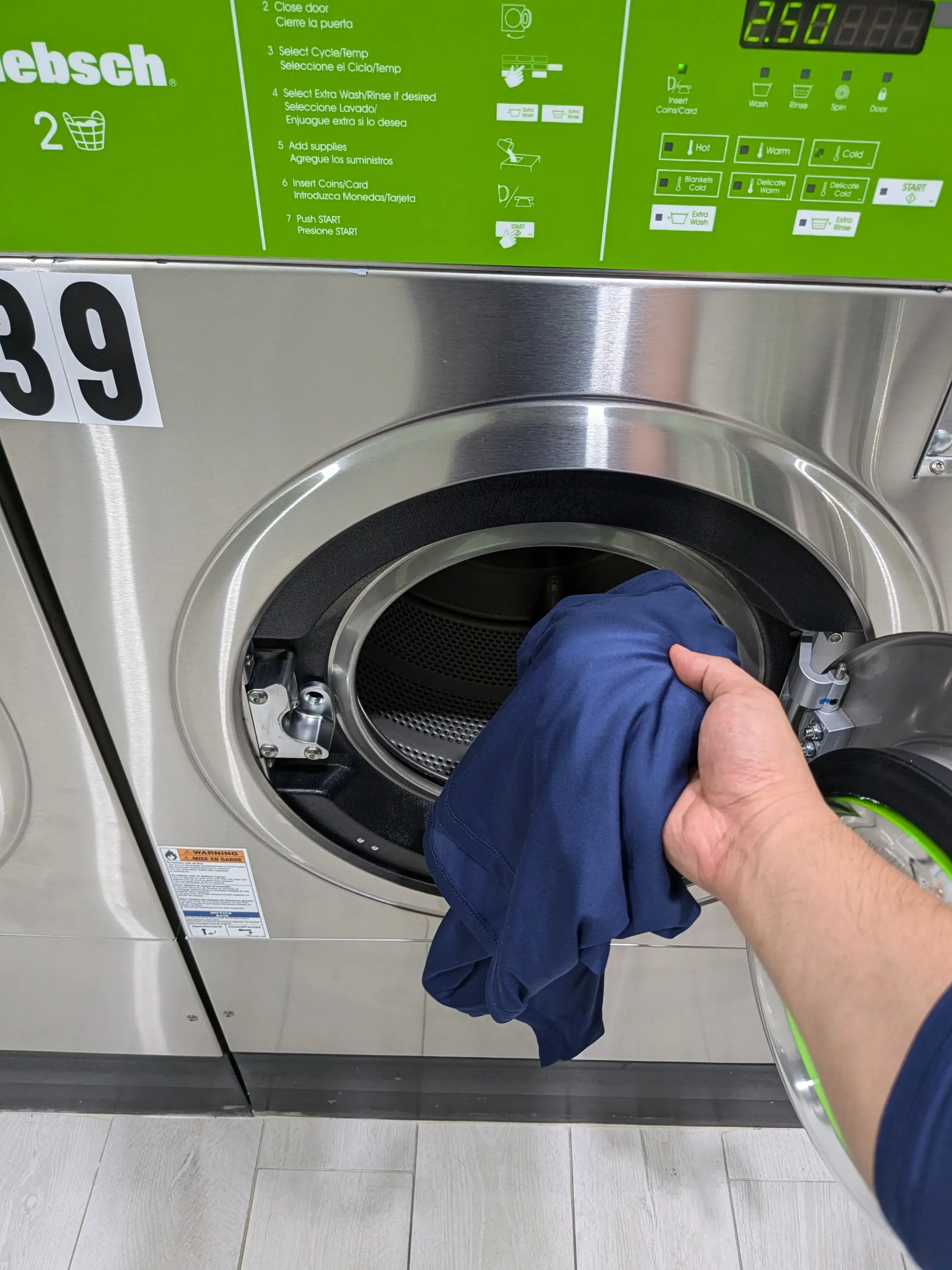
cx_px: 476
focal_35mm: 24
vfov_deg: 71.6
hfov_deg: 56.8
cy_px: 635
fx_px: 880
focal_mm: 4.53
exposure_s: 1/90.3
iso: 48
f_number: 1.7
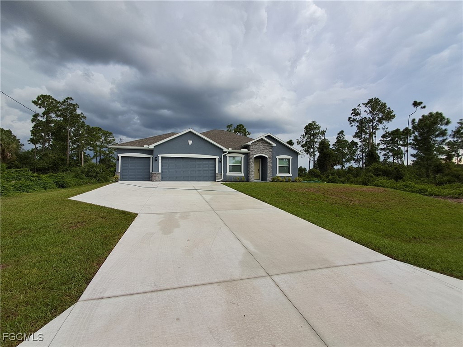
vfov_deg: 78.1
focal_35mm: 16
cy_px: 174
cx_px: 232
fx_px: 214
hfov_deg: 94.5
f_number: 2.2
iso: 40
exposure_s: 1/371
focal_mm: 1.64
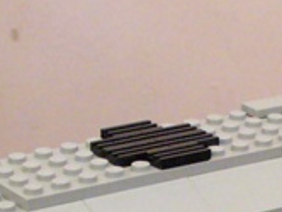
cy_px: 410
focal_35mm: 178
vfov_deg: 8.0
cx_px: 319
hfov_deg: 10.9
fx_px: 1452
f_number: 2.8
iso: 400
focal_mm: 6.1
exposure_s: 1/30
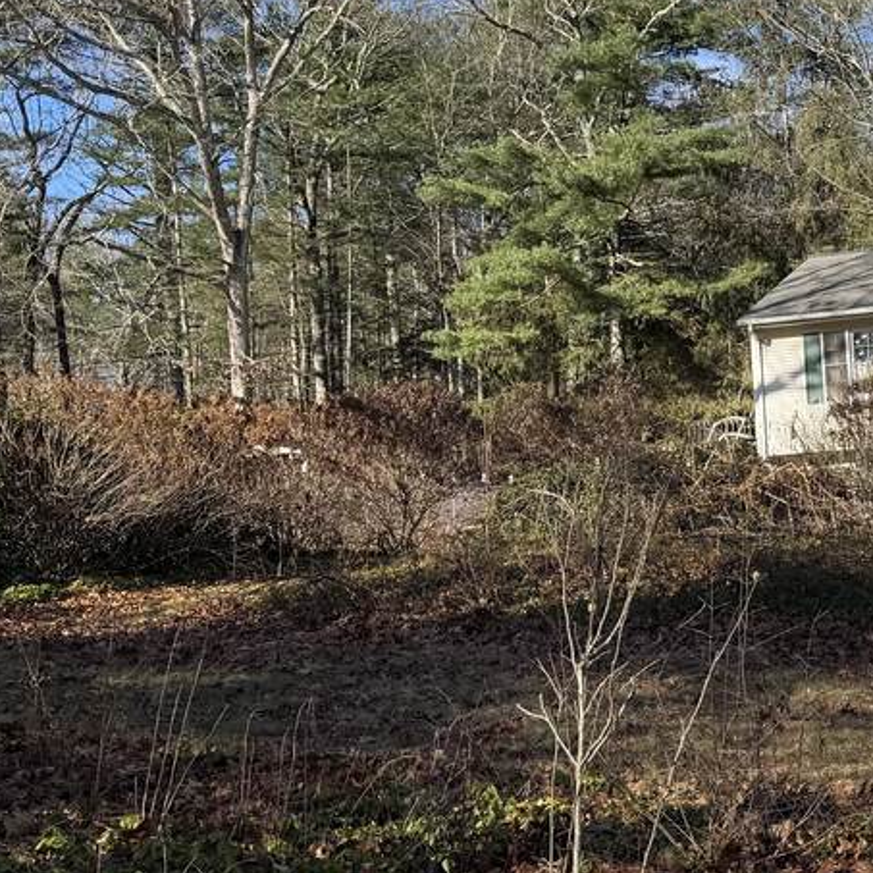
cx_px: 854
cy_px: 412
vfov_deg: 28.6
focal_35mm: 60
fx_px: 1712
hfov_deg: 27.1
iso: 80
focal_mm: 6.76
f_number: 1.78
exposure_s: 1/1869
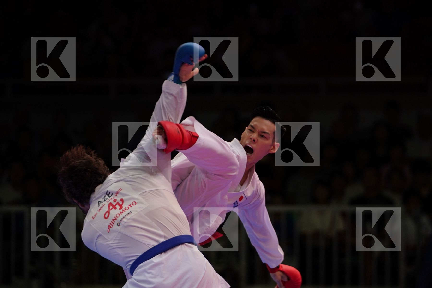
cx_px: 216
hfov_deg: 7.6
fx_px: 3252
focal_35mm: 271
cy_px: 144
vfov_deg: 5.1
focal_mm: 181
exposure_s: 1/1000
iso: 400
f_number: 2.8
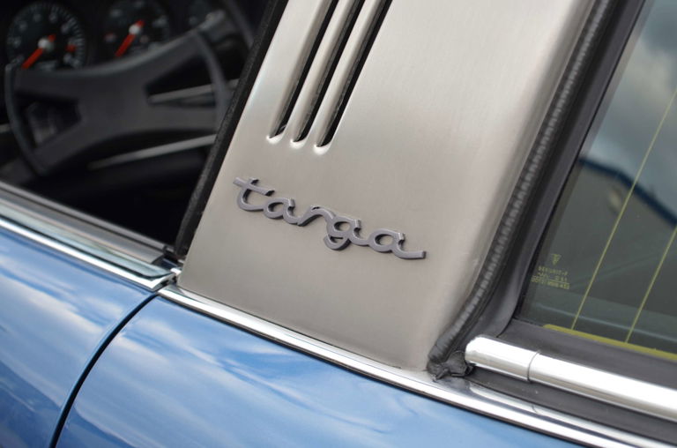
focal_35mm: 82
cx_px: 338
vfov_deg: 16.5
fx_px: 1548
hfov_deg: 24.7
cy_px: 224
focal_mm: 55
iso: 220
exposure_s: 1/60
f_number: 5.6
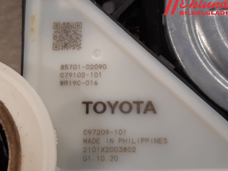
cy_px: 84
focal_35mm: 27
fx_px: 178
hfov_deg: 65.3
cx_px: 116
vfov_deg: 51.4
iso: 80
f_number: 1.7
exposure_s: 1/50
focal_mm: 3.93
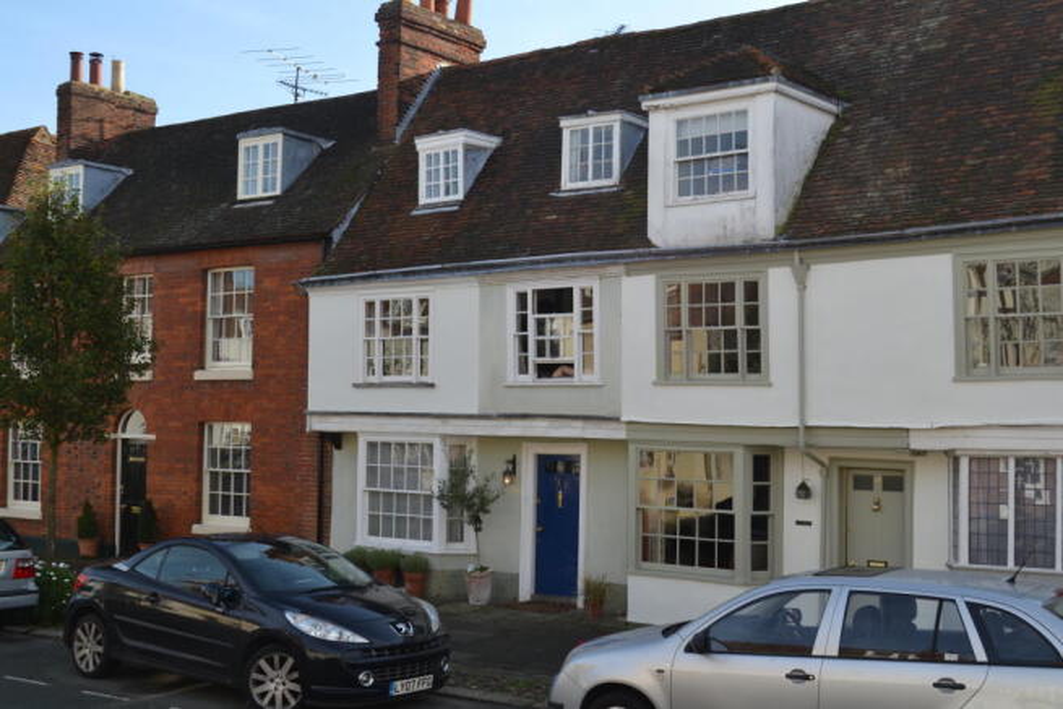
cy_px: 354
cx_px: 532
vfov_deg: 30.9
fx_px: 1285
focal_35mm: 44
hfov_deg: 45.0
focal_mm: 29
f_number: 6.3
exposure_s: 1/160
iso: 100
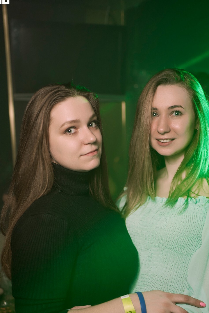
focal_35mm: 47
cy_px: 196
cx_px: 123
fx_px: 409
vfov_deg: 41.6
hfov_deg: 28.6
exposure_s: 1/25
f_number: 2.2
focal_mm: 35
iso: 400
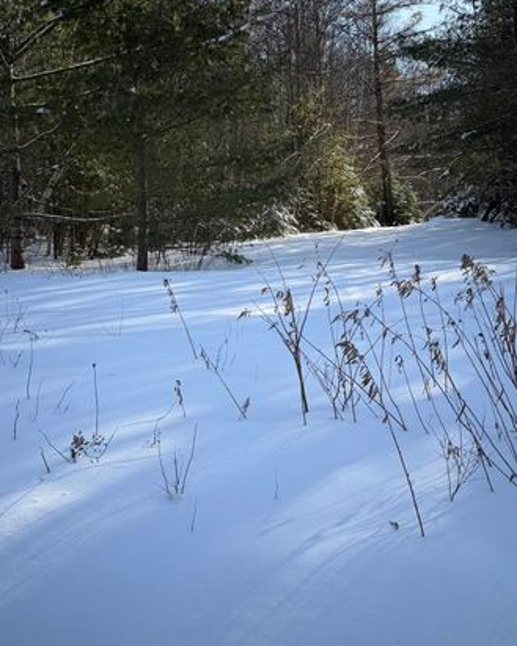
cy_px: 252
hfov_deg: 39.2
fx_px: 727
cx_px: 277
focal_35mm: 38
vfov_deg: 47.6
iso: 80
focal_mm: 6.76
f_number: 1.78
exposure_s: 1/3145
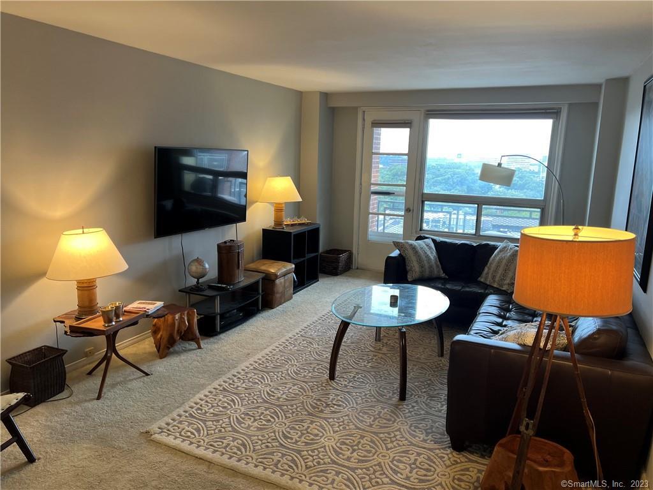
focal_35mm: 26
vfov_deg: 53.1
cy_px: 245
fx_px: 490
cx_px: 326
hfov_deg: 67.3
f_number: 1.5
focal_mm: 5.7
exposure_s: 1/60
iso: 80
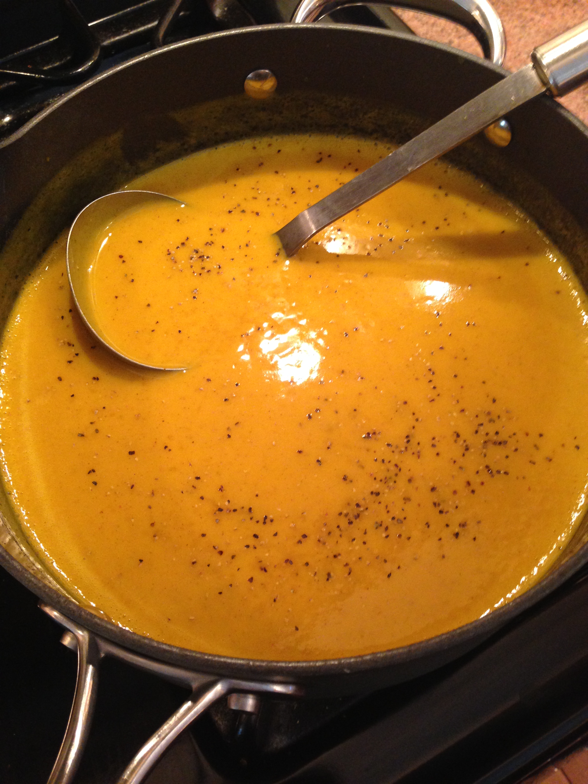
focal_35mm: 33
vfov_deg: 55.4
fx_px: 747
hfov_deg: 42.9
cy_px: 392
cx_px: 294
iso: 200
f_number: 2.4
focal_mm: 4.12
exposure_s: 1/20
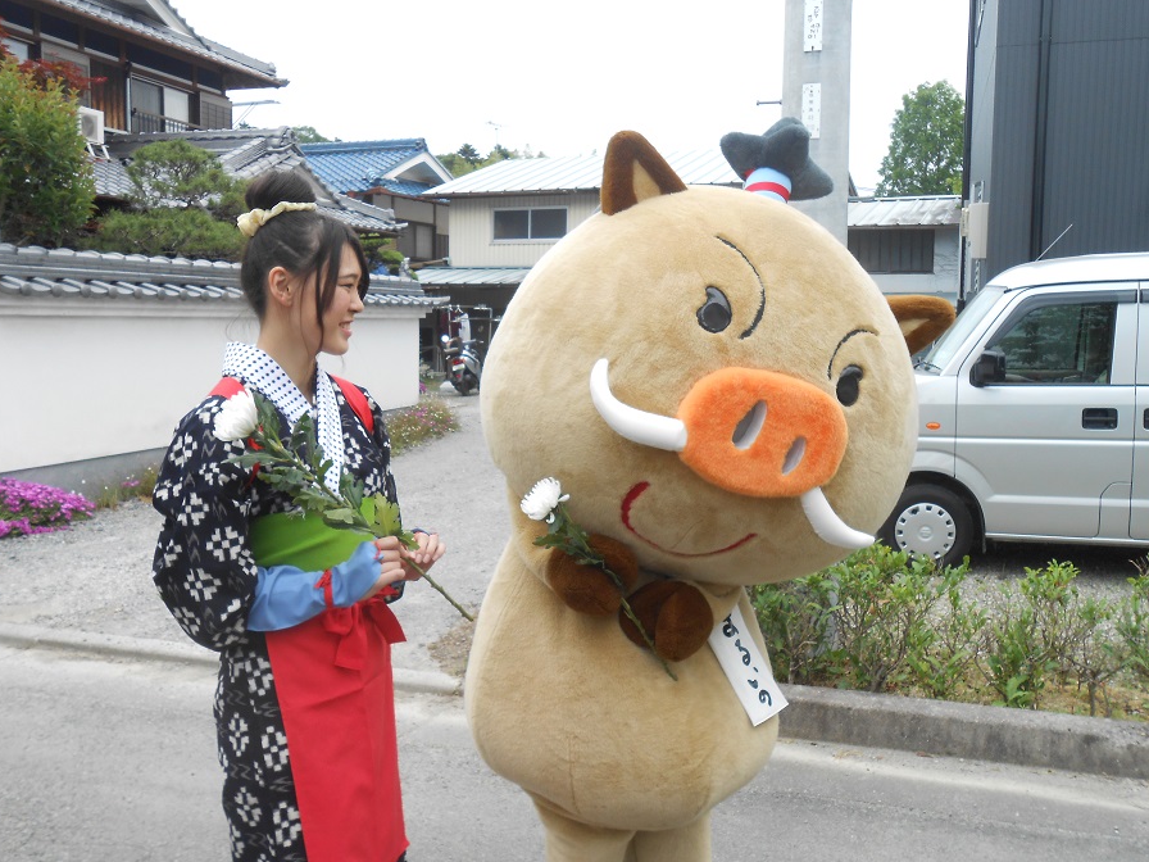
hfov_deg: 52.6
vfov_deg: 40.7
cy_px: 423
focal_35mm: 35
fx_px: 1162
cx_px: 572
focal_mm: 6
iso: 125
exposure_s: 1/250
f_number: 3.9
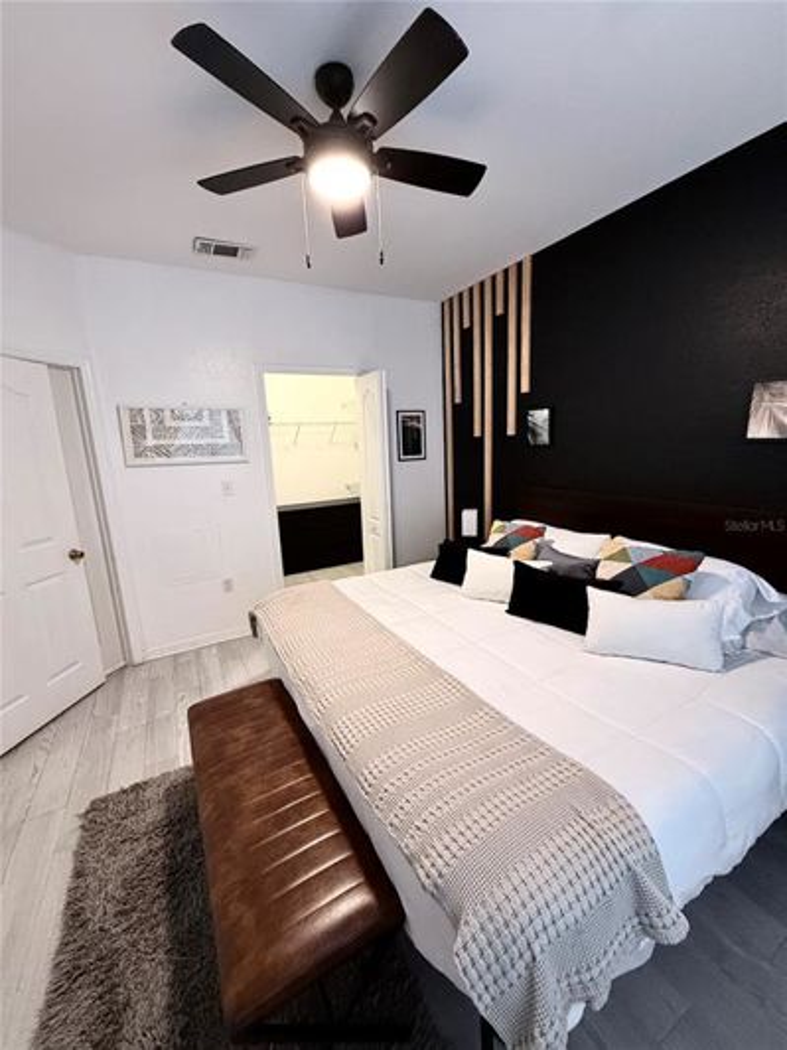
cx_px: 394
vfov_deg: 102.1
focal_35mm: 14
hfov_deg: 85.7
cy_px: 525
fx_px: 424
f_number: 2.2
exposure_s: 1/60
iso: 320
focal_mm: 2.22
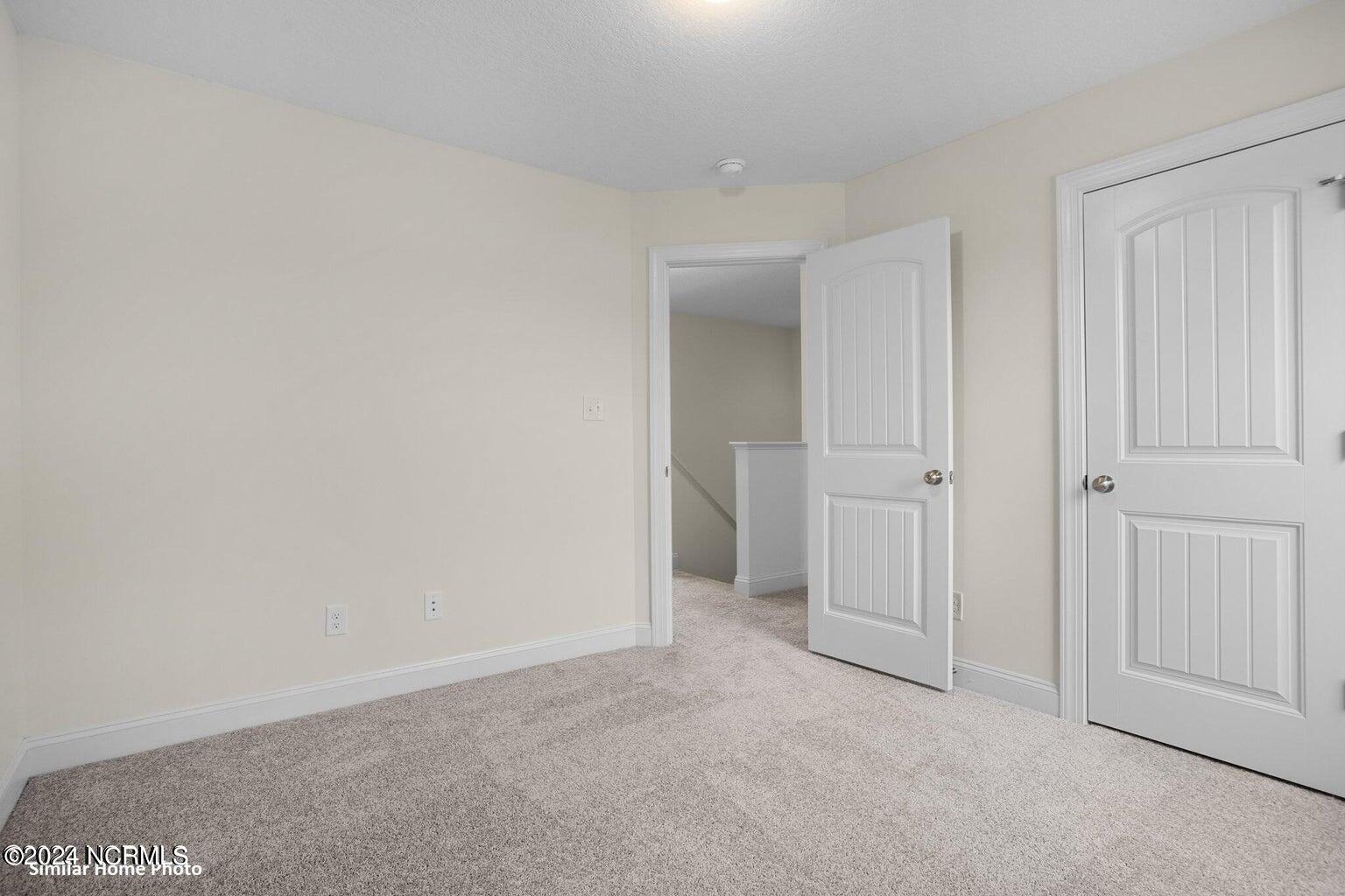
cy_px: 448
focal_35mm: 17
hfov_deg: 93.3
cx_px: 672
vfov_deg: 70.4
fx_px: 635
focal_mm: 17
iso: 320
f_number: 8
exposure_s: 1/5
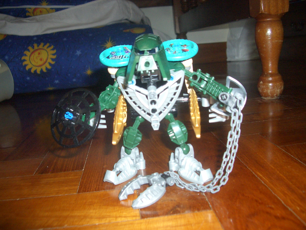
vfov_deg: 40.7
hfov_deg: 52.6
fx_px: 309
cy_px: 115
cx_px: 153
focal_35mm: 35
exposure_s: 1/40
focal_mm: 5.8
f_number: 2.6
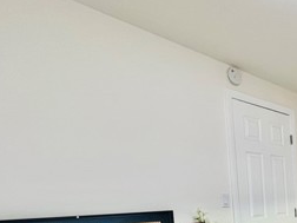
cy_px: 222
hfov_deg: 40.7
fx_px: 283
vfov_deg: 38.3
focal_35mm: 33
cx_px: 348
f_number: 1.8
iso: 160
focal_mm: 1.57
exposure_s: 1/120
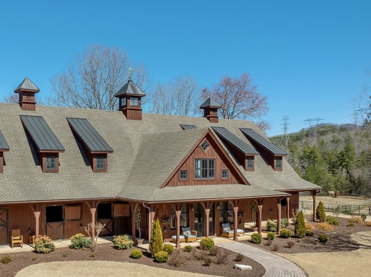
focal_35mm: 40
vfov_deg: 35.8
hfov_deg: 46.0
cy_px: 163
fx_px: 428
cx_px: 119
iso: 100
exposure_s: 1/320
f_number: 9
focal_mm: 12.29
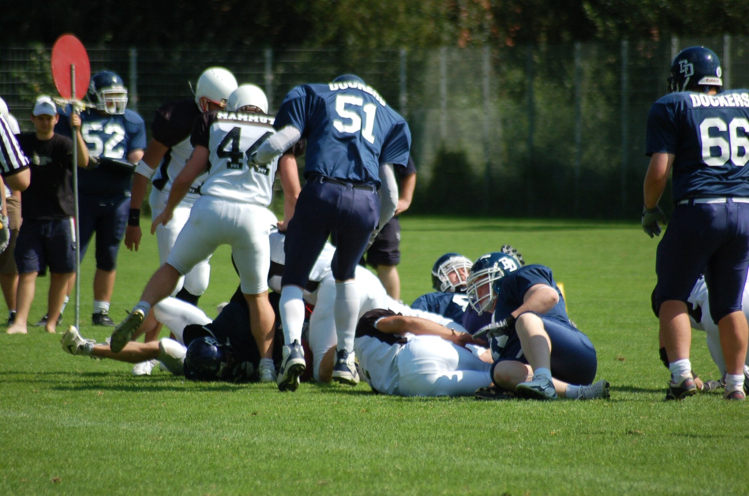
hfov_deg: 5.7
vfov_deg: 3.8
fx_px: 7476
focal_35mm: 360
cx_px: 374
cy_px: 248
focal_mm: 240
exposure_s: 1/1600
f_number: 5.3
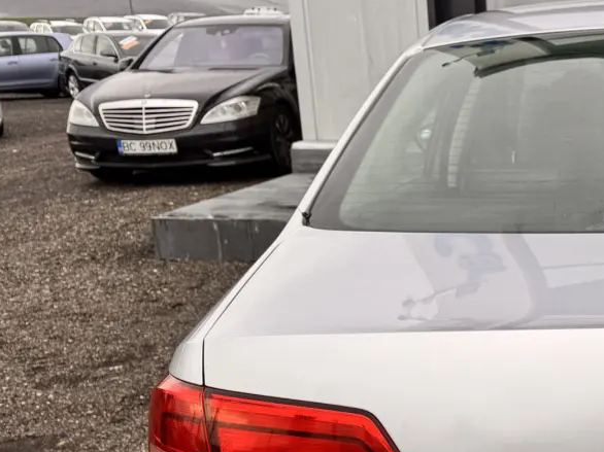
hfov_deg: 29.2
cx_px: 684
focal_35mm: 59
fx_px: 1029
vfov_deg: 23.8
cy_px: 441
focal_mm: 6.76
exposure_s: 1/925
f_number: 1.78
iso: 80
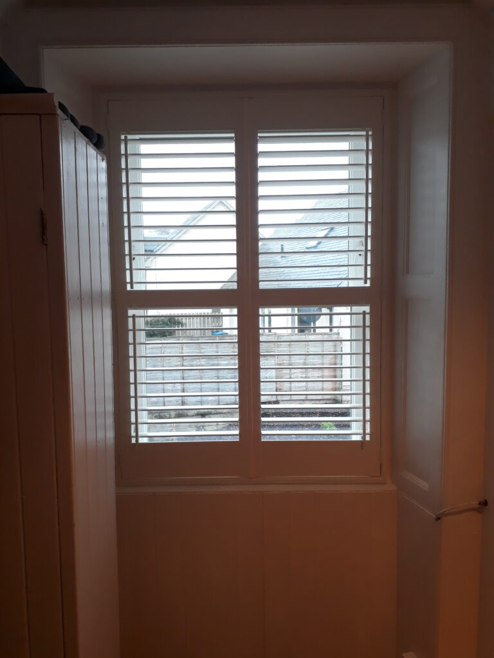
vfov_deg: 65.3
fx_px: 514
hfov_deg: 51.4
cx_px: 247
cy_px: 329
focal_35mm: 27
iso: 125
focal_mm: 3.6
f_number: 1.9
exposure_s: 1/33
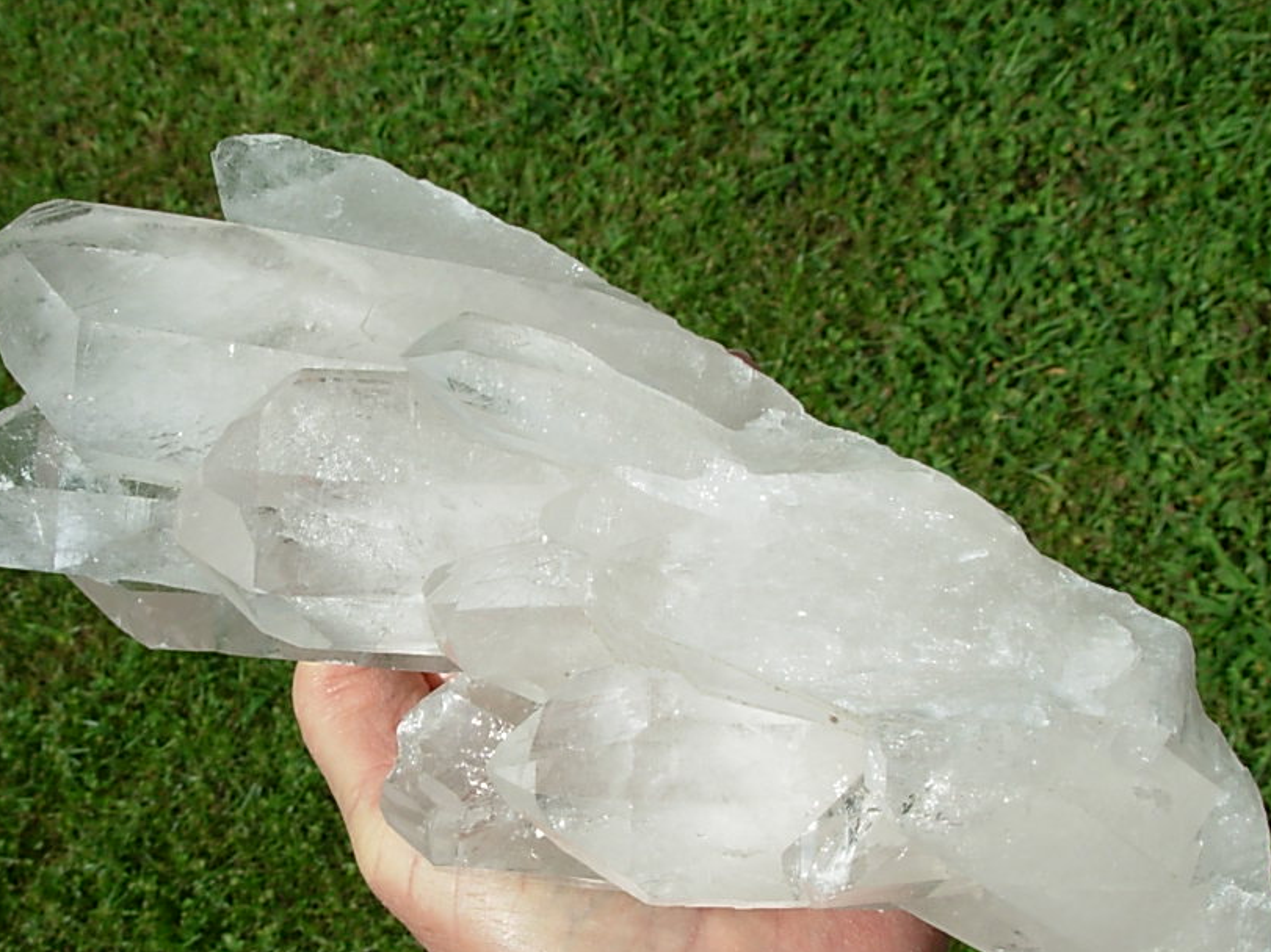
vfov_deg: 30.2
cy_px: 557
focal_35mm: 48
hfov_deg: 39.7
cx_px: 610
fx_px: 1762
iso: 50
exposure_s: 1/767
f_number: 4.9
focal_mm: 6.3
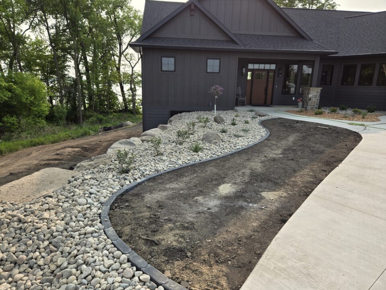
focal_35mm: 23
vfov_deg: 58.9
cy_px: 145
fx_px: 256
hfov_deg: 73.9
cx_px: 193
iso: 25
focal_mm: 5.4
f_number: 1.8
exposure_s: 1/606
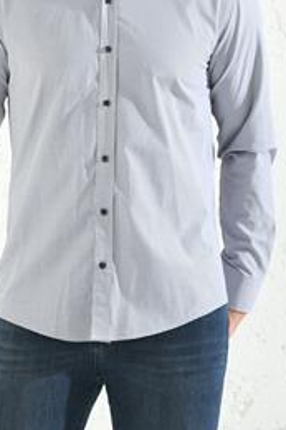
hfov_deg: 5.0
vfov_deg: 7.4
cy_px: 90
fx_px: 3305
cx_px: 88
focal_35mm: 277
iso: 125
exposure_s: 1/160
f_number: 6.3
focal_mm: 155
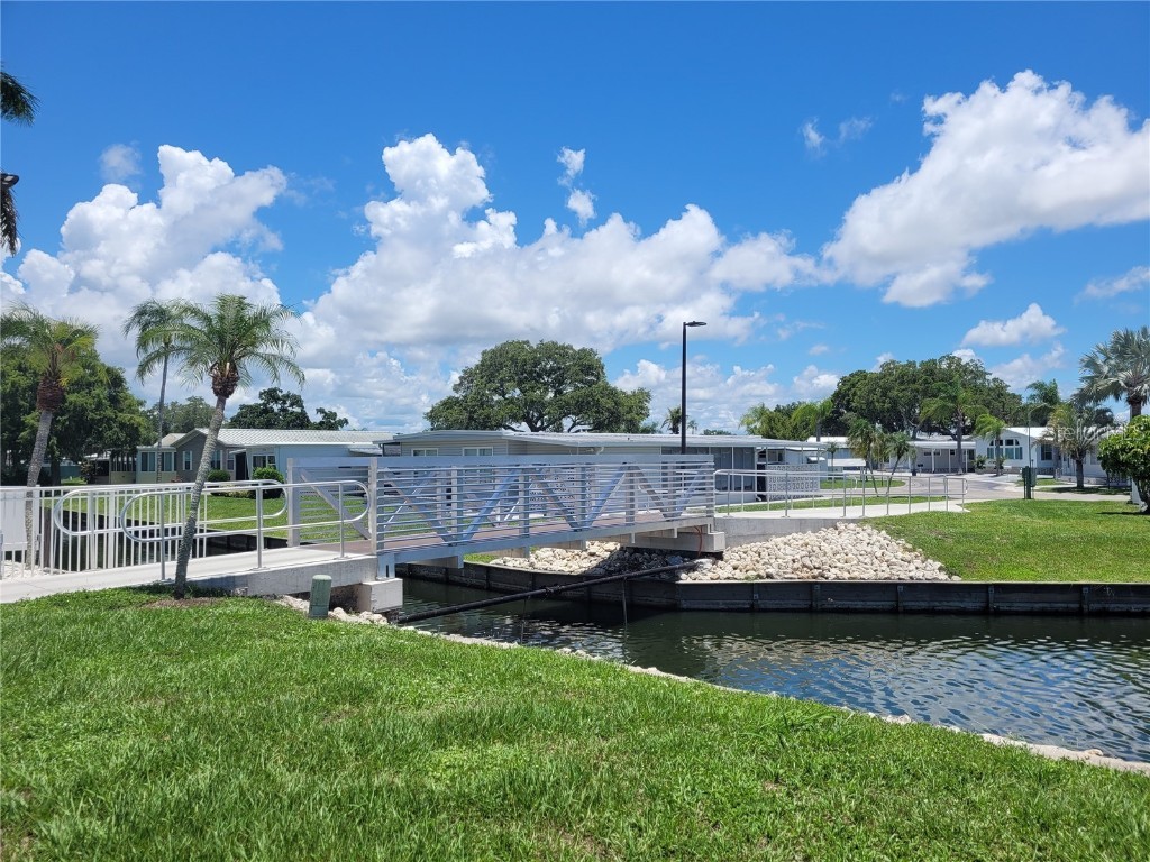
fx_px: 864
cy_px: 431
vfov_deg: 53.1
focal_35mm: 26
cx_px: 575
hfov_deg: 67.3
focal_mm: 5.4
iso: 40
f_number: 1.8
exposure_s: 1/3075
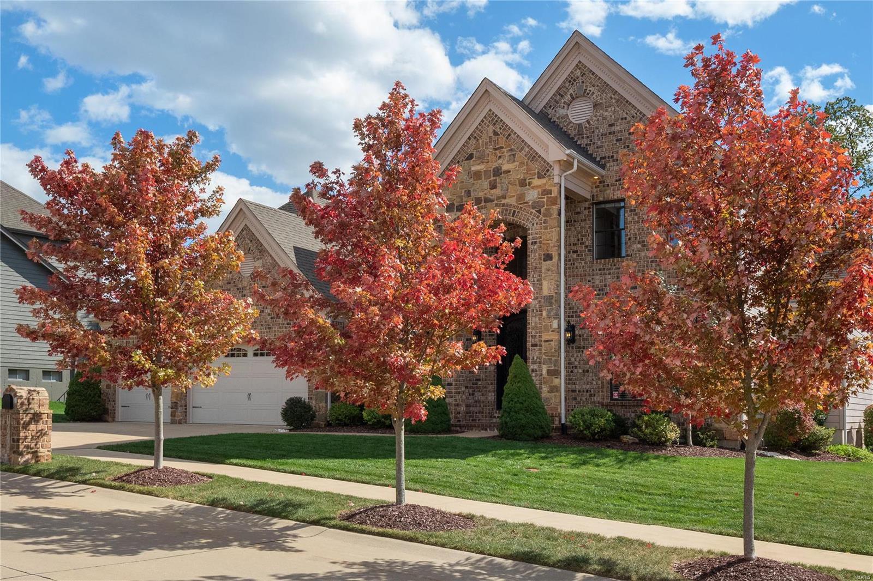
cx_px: 436
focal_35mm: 34
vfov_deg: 38.9
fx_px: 824
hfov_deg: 55.8
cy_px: 290
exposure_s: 1/1000
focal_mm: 17
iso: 400
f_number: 8
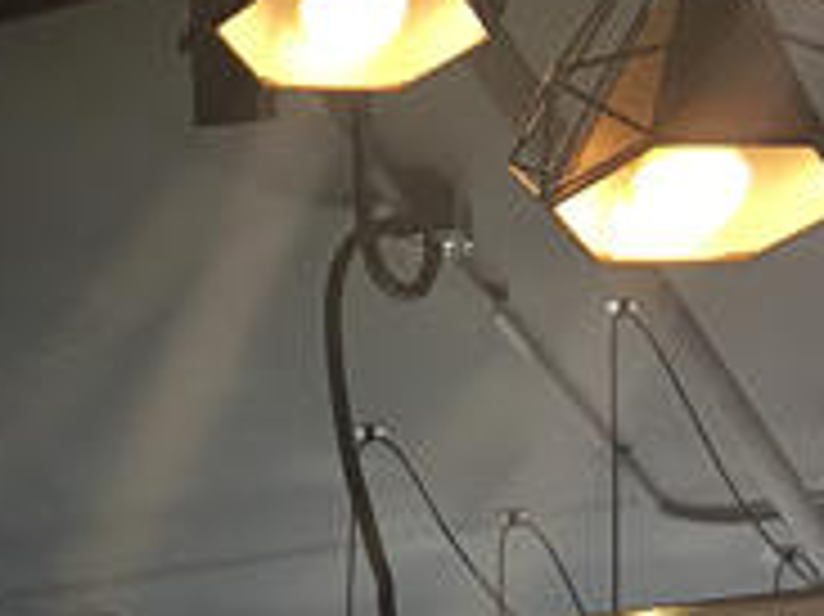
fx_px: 3021
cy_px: 1142
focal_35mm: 127
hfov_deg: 14.6
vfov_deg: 10.8
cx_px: -356
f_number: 2.2
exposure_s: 1/17
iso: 40
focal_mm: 4.15
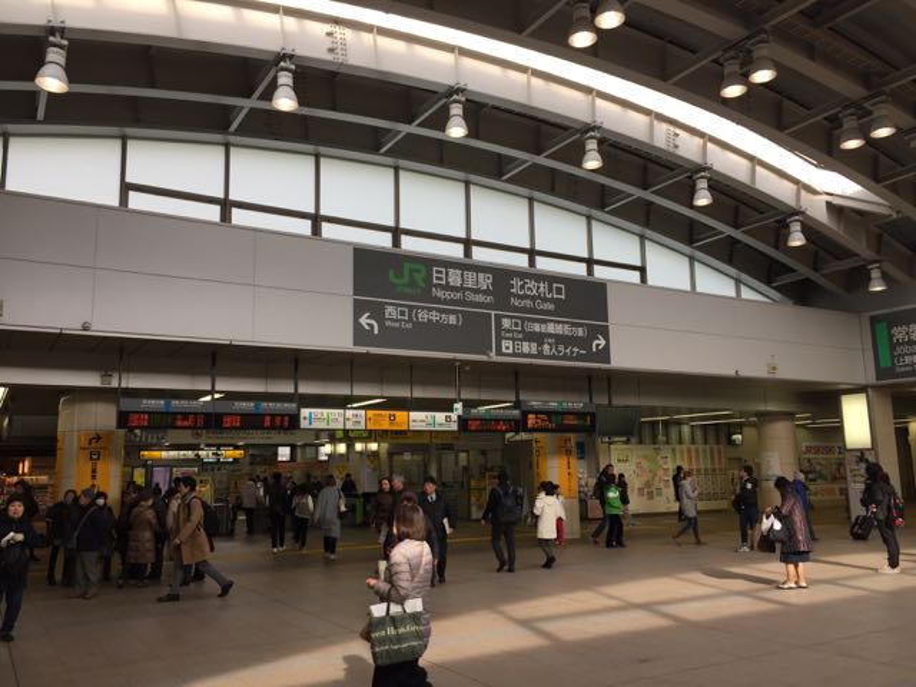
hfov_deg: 61.7
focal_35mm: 29
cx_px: 458
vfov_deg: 48.2
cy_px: 344
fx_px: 767
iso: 32
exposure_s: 1/206
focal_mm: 4.15
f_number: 2.2
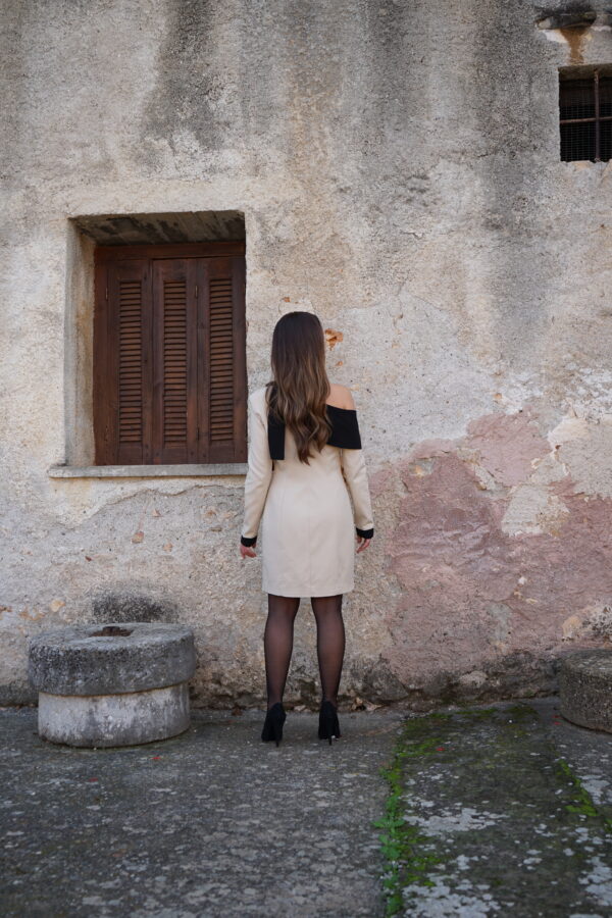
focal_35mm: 35
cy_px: 459
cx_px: 306
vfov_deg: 54.4
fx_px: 892
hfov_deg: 37.9
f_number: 5.6
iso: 100
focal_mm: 35
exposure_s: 1/200
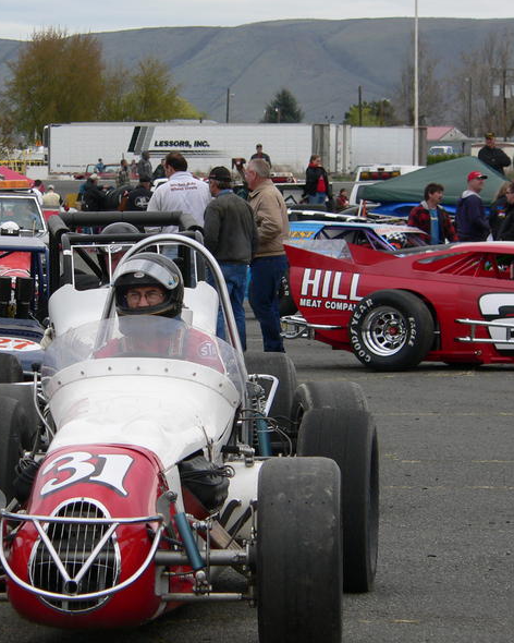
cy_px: 321
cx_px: 100
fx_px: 5324
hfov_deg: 5.5
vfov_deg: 6.9
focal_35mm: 280
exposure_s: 1/400
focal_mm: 35.5
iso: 80
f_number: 4
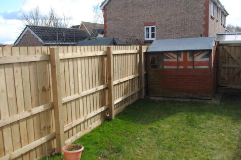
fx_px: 221
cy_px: 80
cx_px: 120
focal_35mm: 33
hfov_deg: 57.2
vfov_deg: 39.9
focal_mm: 22
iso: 100
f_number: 5.6
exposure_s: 1/200
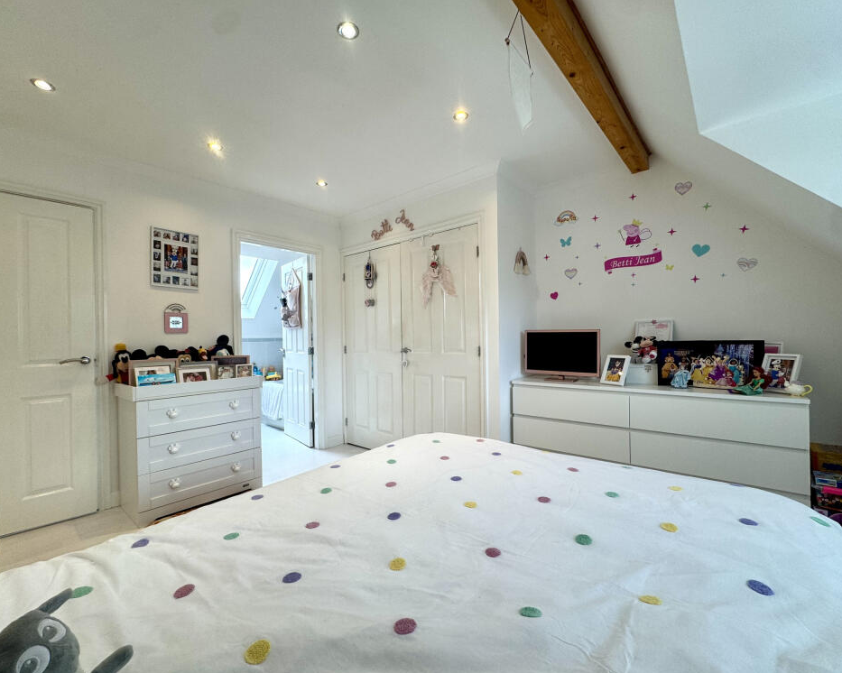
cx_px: 429
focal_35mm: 15
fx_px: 374
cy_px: 338
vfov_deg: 84.0
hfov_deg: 96.8
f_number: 2.2
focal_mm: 2.22
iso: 64
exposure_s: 1/100
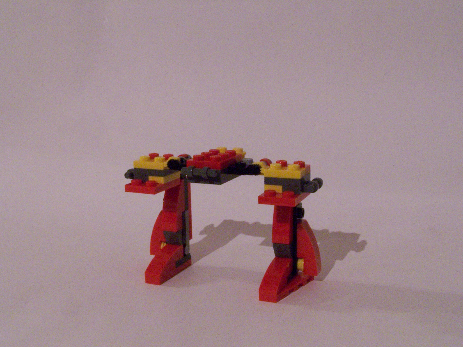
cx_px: 232
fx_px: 682
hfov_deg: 37.5
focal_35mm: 51
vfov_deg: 28.6
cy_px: 174
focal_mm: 8.5
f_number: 8
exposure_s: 1/4
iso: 400
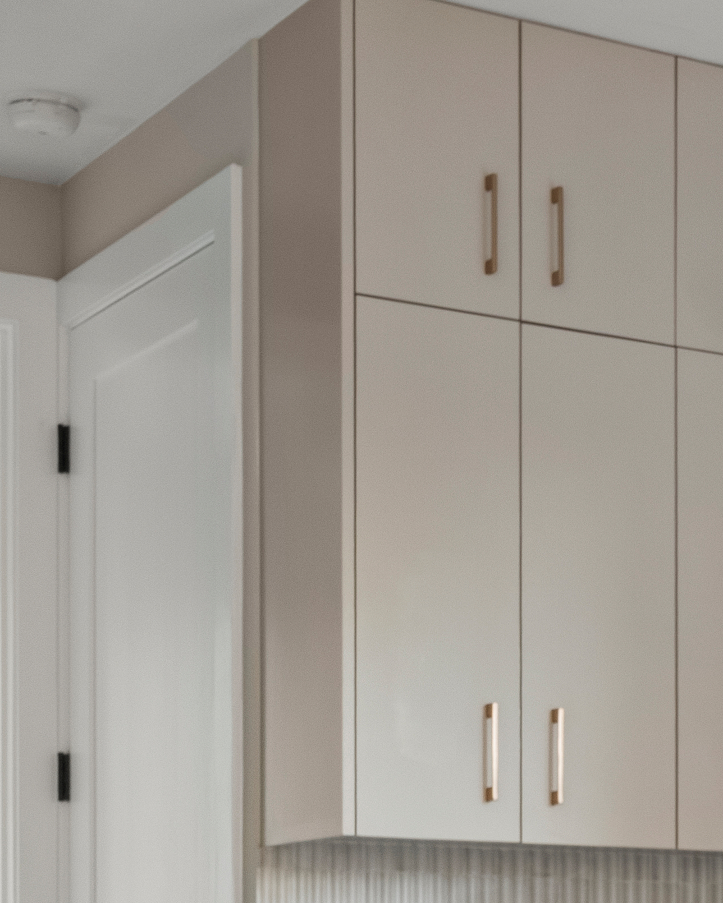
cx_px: 1093
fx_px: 2675
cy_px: 965
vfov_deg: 18.5
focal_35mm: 100
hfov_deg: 14.4
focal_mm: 25.9
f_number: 13
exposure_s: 2
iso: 400
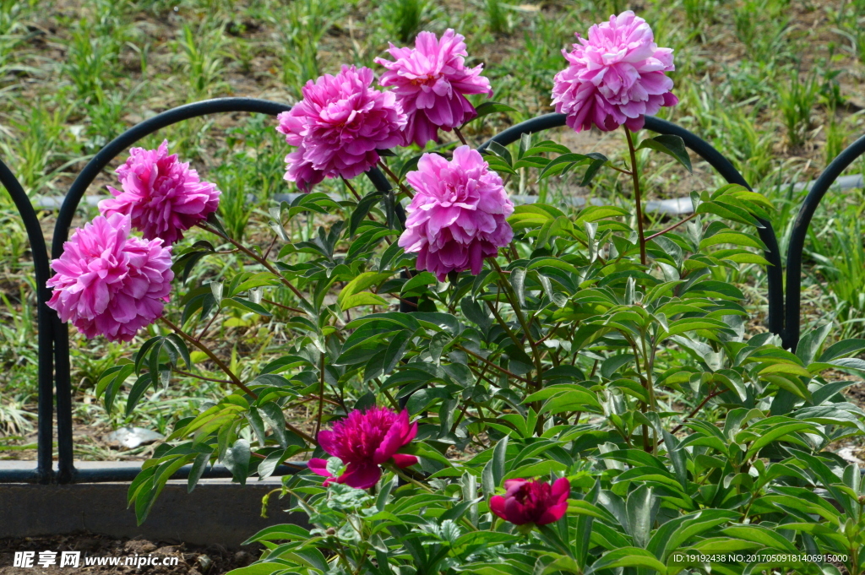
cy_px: 288
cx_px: 432
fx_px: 4501
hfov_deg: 11.0
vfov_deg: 7.3
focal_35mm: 188
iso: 1000
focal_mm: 125
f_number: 20
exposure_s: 1/250
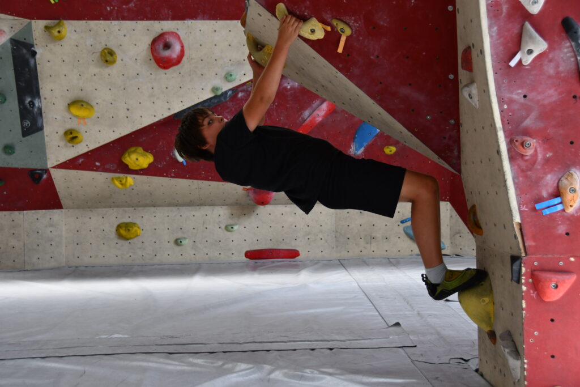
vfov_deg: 26.0
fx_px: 838
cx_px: 290
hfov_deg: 38.2
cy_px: 194
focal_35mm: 52
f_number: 4.2
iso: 560
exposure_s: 1/250
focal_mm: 35
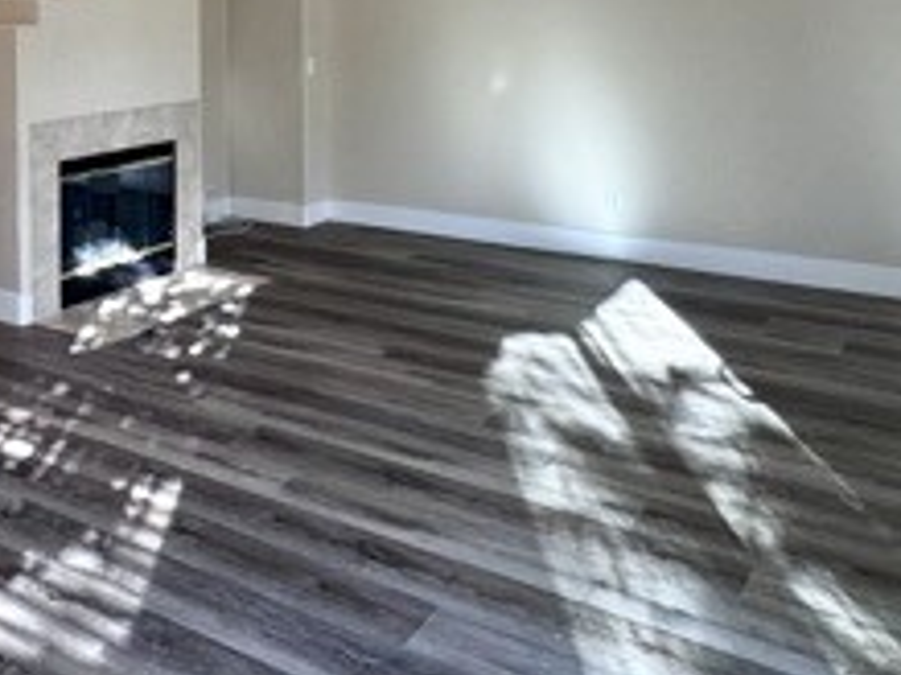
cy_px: 21
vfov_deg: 32.6
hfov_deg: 43.1
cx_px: 144
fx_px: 1067
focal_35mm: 41
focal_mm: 2.22
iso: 160
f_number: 2.2
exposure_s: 1/120
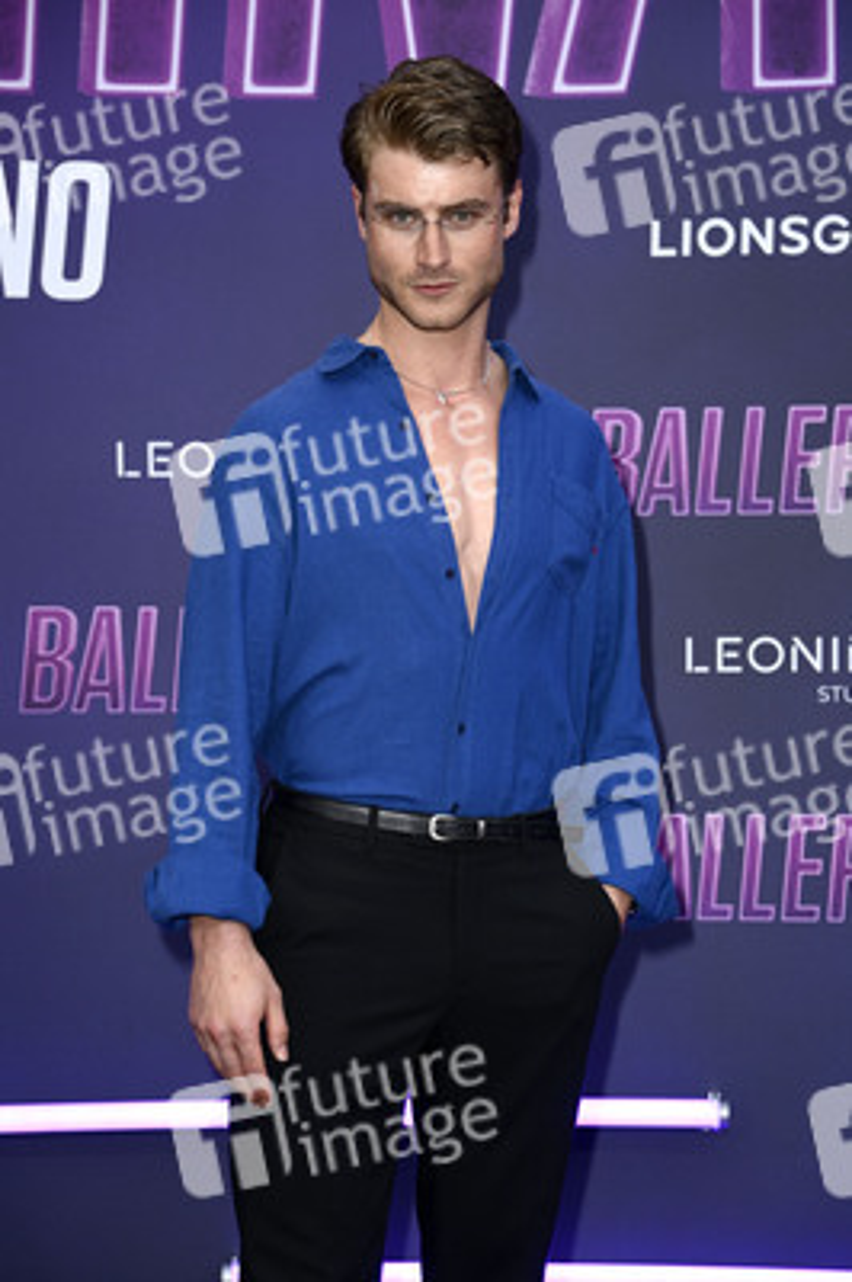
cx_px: 426
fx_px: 3556
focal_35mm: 100
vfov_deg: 20.4
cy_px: 641
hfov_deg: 13.7
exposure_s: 1/250
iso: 400
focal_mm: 100
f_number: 5.6
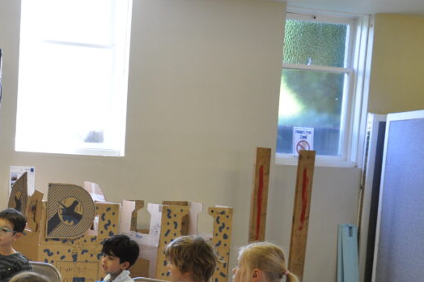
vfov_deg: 16.4
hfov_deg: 23.9
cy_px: 247
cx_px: 16
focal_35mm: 82
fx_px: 965
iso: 720
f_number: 4
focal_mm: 28
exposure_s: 1/60
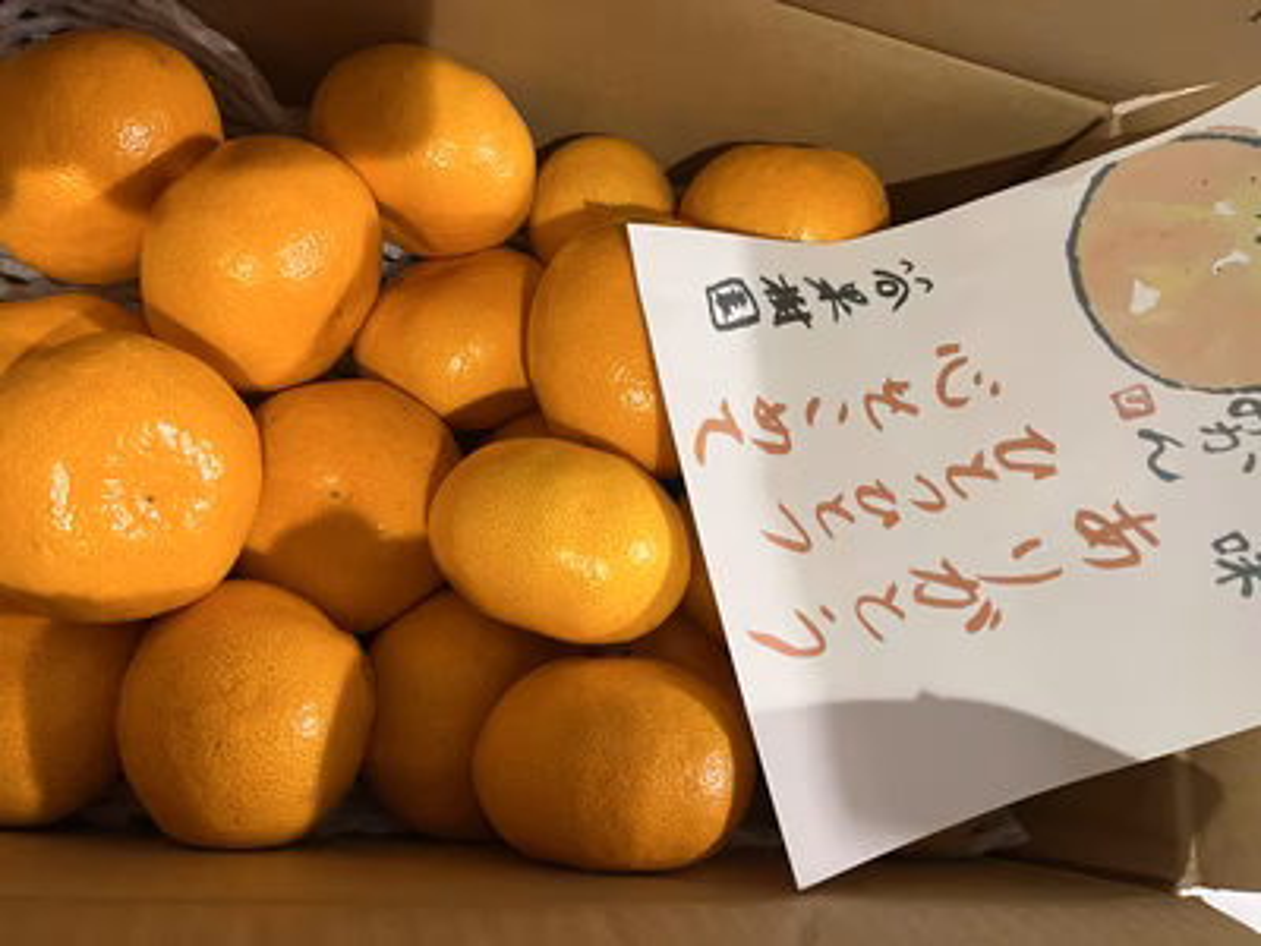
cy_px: 473
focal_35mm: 26
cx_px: 630
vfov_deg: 53.1
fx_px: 947
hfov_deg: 67.3
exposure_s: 1/60
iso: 500
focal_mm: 5.1
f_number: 1.6
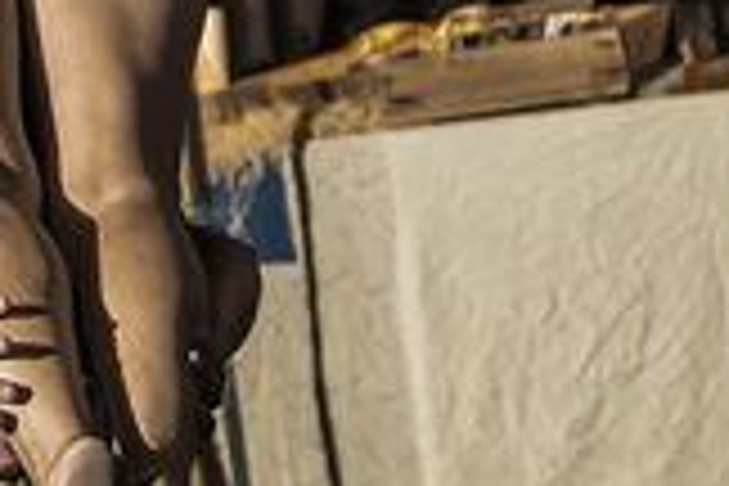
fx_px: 5059
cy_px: 490
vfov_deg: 5.5
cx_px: -90
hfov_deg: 8.2
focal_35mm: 250
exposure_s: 1/250
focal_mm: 45
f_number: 2.8
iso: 800
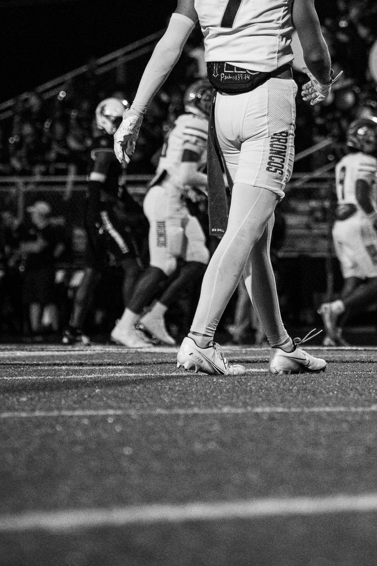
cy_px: 28
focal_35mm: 406
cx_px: 297
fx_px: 6378
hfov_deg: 3.4
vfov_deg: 5.1
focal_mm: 200
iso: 8000
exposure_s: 1/1000
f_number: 5.6
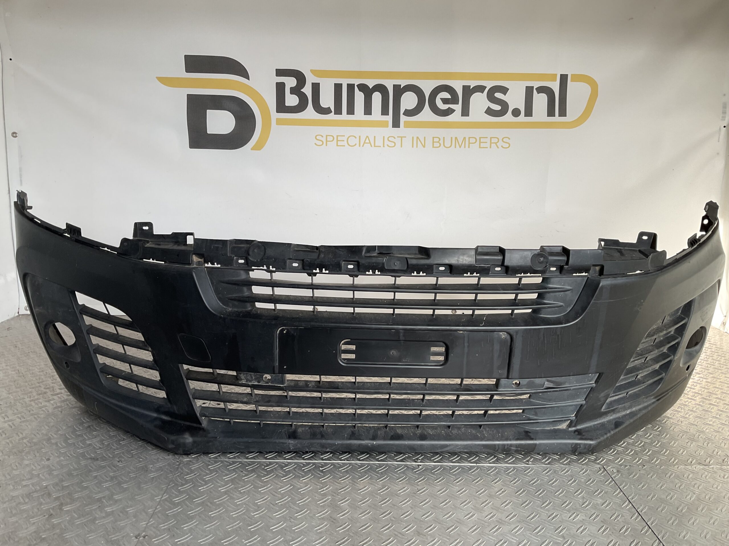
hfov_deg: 61.7
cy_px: 273
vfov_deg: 48.2
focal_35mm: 29
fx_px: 611
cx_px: 364
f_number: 1.8
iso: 20
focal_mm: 3
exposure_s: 1/100
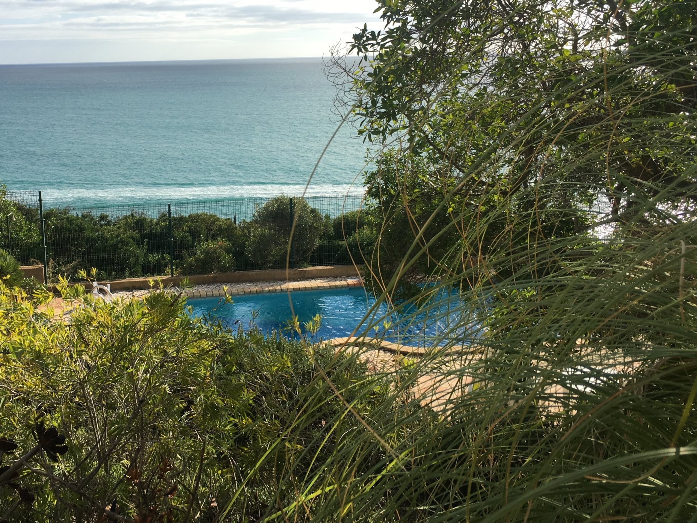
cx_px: 266
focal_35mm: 40
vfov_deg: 35.7
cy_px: 191
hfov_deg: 46.4
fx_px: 805
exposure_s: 1/1183
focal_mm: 4.15
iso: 25
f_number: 2.2
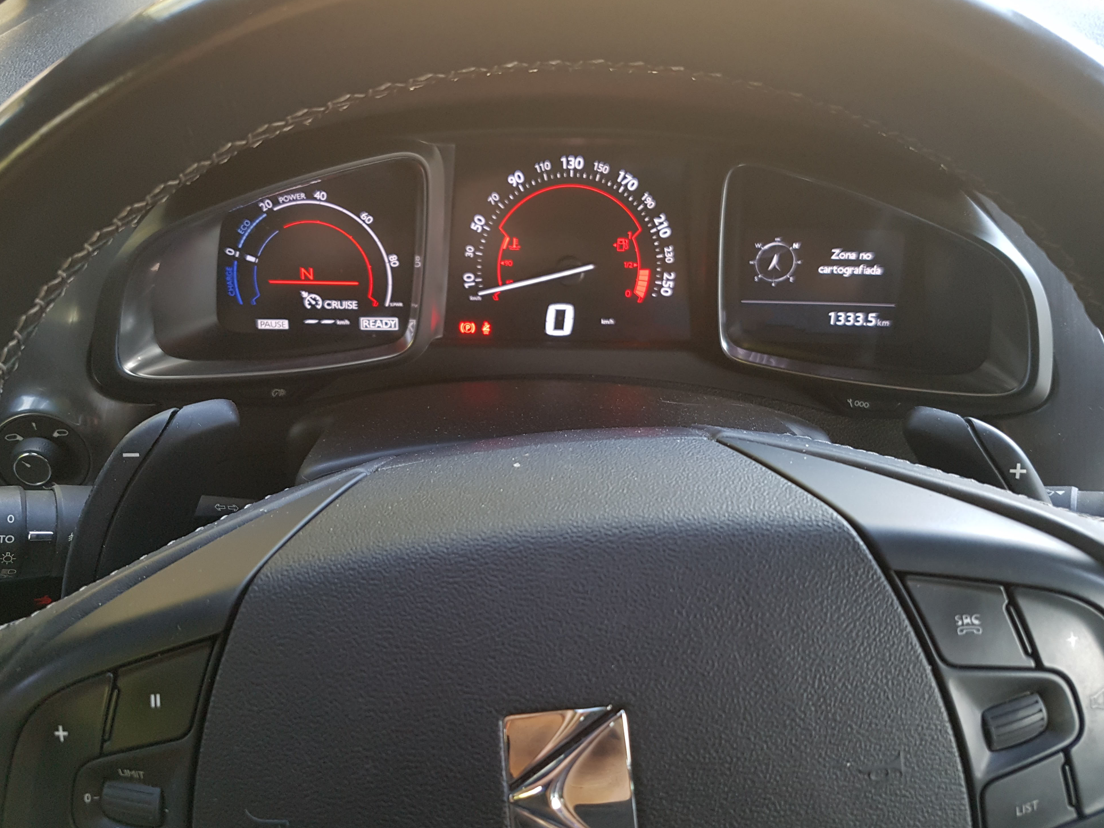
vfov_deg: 51.3
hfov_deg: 65.3
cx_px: 544
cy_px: 422
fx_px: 861
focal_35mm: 27
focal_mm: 4.2
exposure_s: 1/50
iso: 125
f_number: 1.7
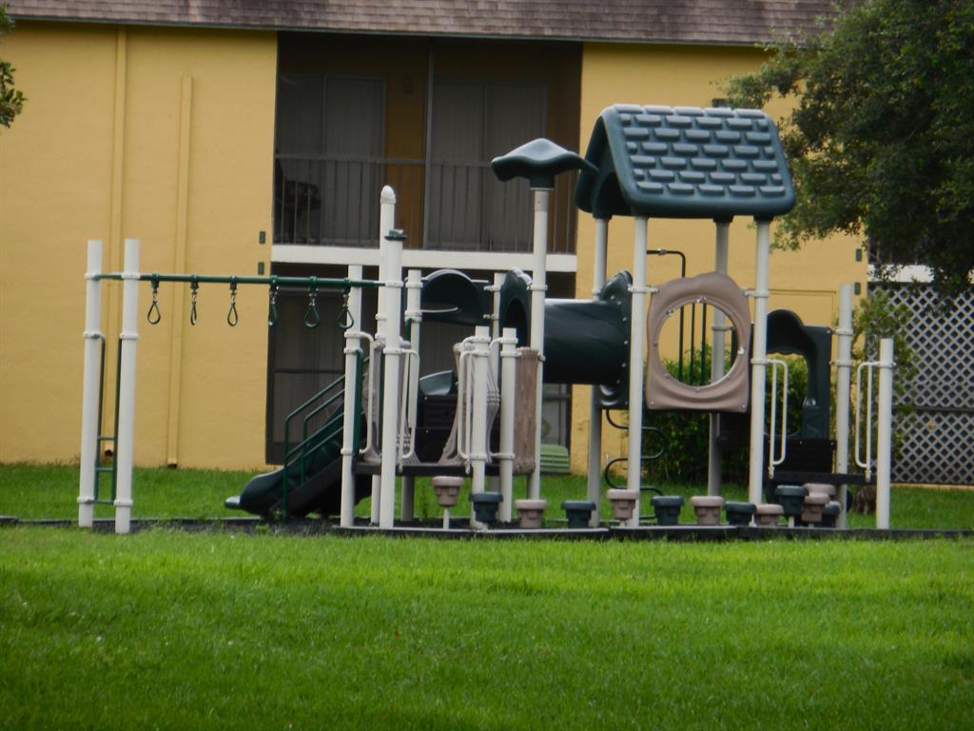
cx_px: 487
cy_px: 366
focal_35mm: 300
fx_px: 8441
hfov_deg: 6.6
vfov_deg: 5.0
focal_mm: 54
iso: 125
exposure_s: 1/125
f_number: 6.5
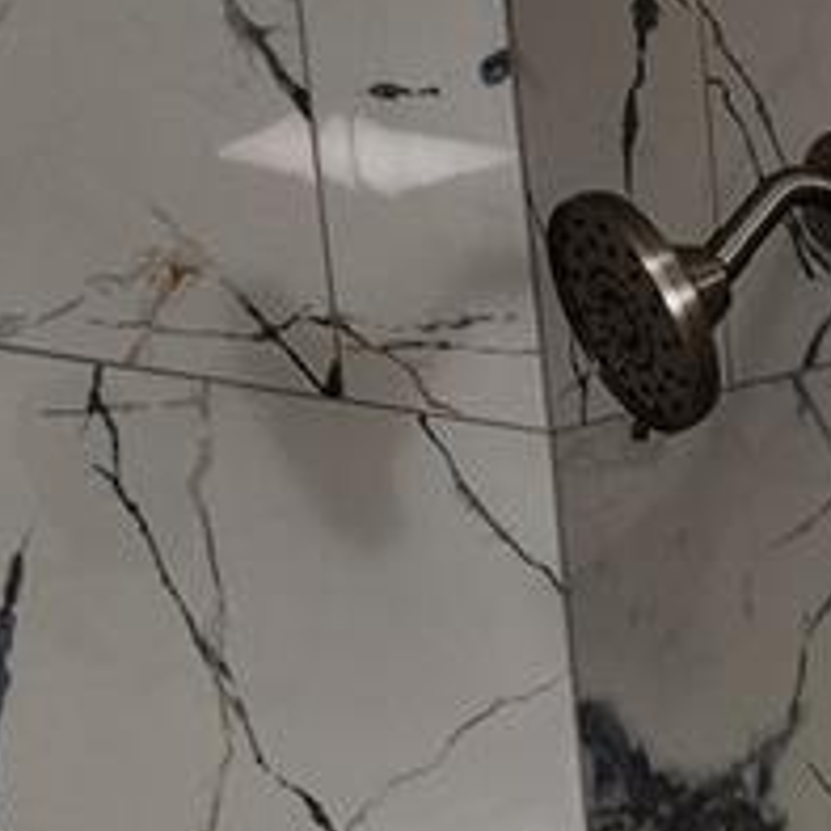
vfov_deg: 12.2
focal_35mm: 124
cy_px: 1742
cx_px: 1611
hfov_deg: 12.5
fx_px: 3368
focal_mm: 5.4
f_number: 1.8
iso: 50
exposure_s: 1/120
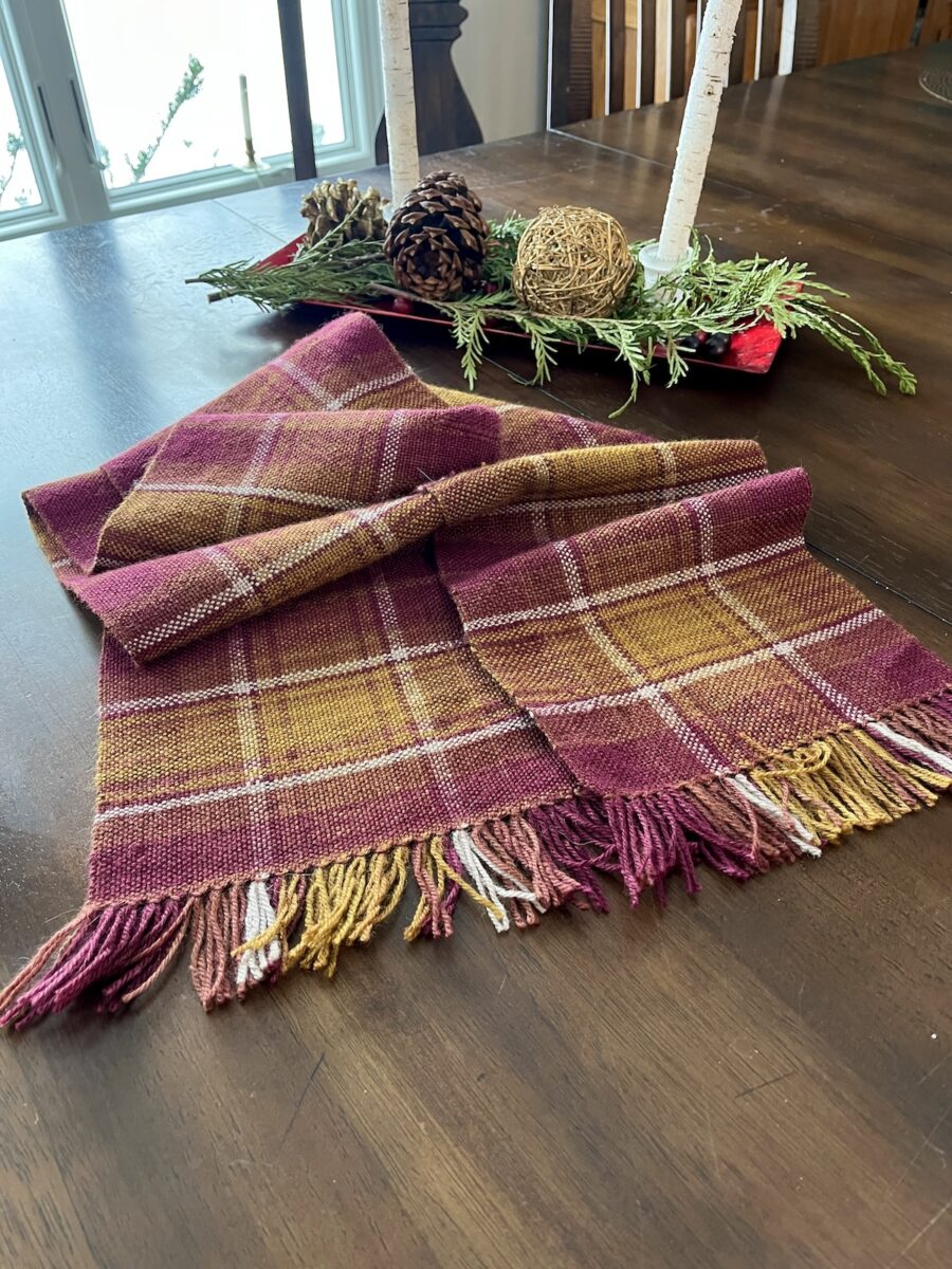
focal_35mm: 26
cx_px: 476
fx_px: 953
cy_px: 634
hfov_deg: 53.1
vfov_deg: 67.3
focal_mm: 5.1
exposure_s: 1/60
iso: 320
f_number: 1.6
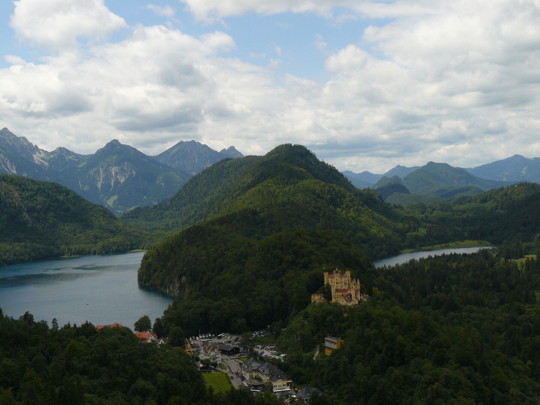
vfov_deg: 28.6
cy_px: 202
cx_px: 270
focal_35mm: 51
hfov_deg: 37.5
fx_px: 796
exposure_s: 1/500
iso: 100
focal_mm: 8.4
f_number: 5.6
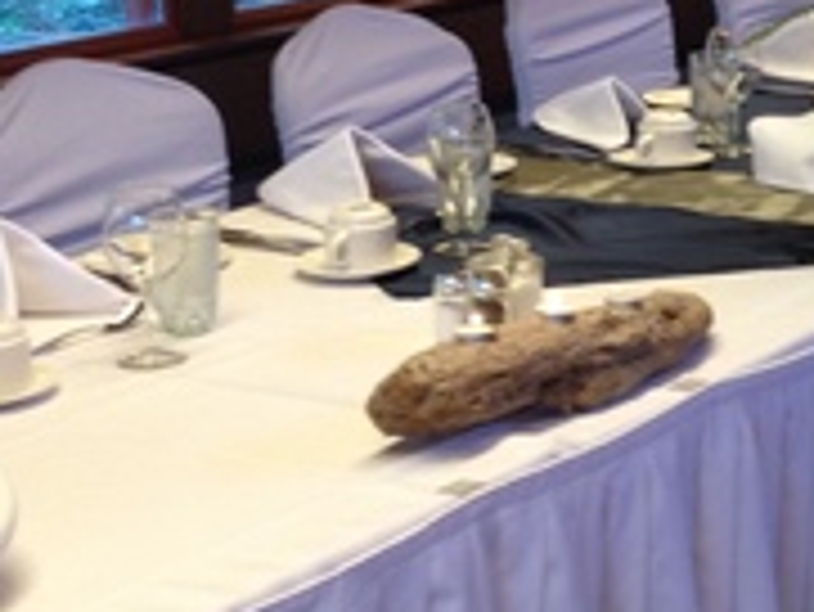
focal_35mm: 116
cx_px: 818
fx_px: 2730
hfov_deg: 16.6
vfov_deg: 12.7
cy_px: 76
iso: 80
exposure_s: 1/20
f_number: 2.4
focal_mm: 4.28
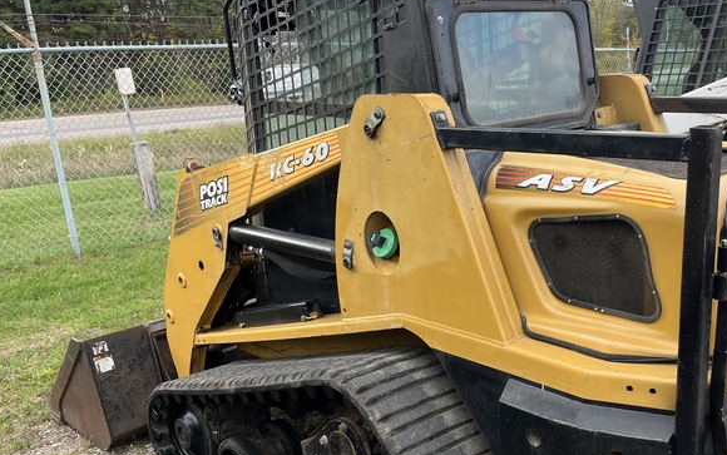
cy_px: 283
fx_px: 753
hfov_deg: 51.0
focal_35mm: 38
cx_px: 451
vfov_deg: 33.5
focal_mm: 5.1
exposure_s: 1/348
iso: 50
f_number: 1.6
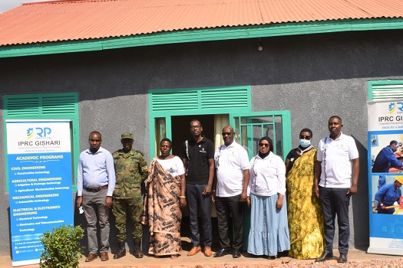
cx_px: 219
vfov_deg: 30.5
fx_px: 493
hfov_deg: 44.5
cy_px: 155
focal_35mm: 44
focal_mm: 22
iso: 100
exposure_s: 1/40
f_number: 25
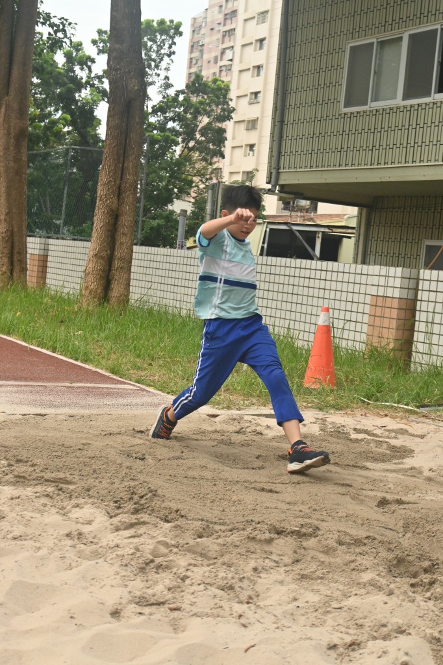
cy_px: 332
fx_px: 997
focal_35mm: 54
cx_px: 222
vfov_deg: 36.9
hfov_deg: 25.0
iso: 1250
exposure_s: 1/2500
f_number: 5.3
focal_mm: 36
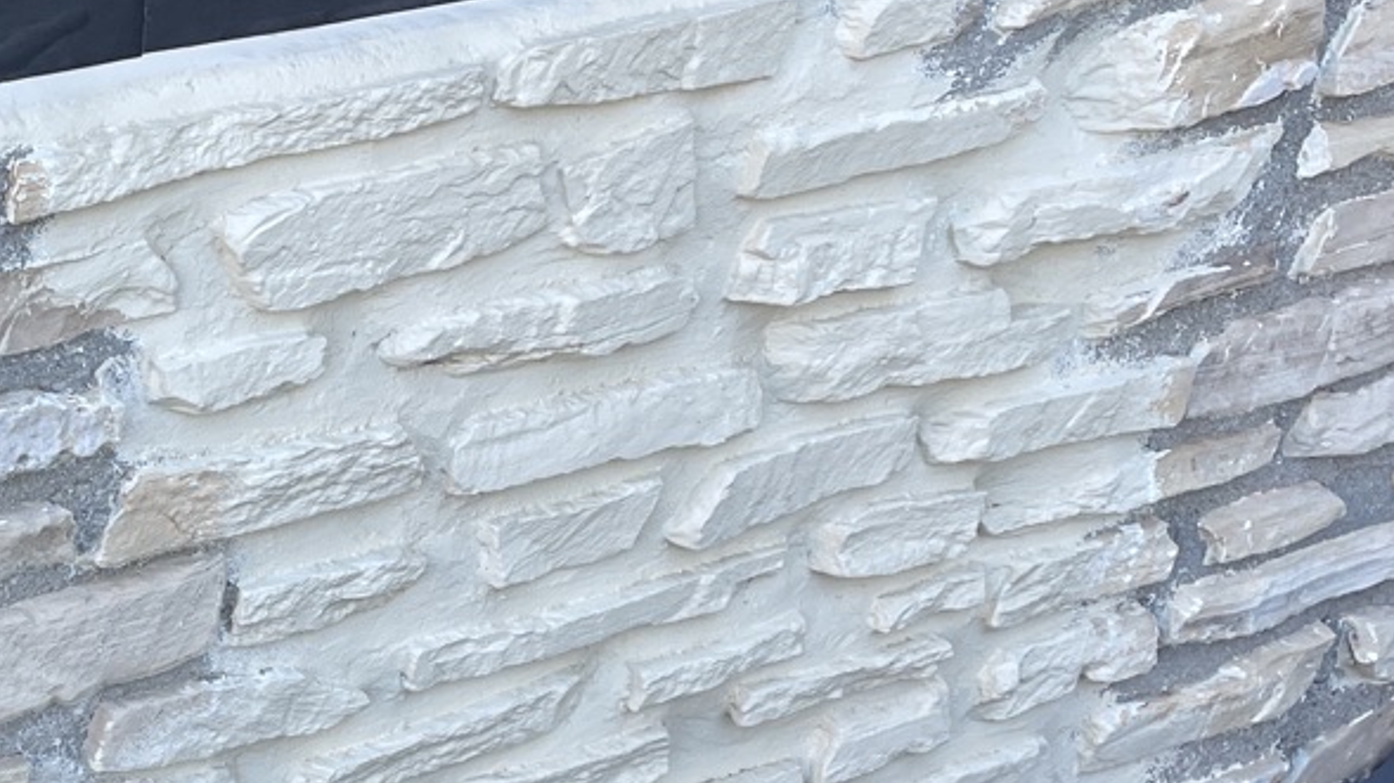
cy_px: 707
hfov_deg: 26.4
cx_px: 76
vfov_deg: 15.5
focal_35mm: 77
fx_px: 2846
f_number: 1.6
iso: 32
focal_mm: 4.2
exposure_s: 1/197
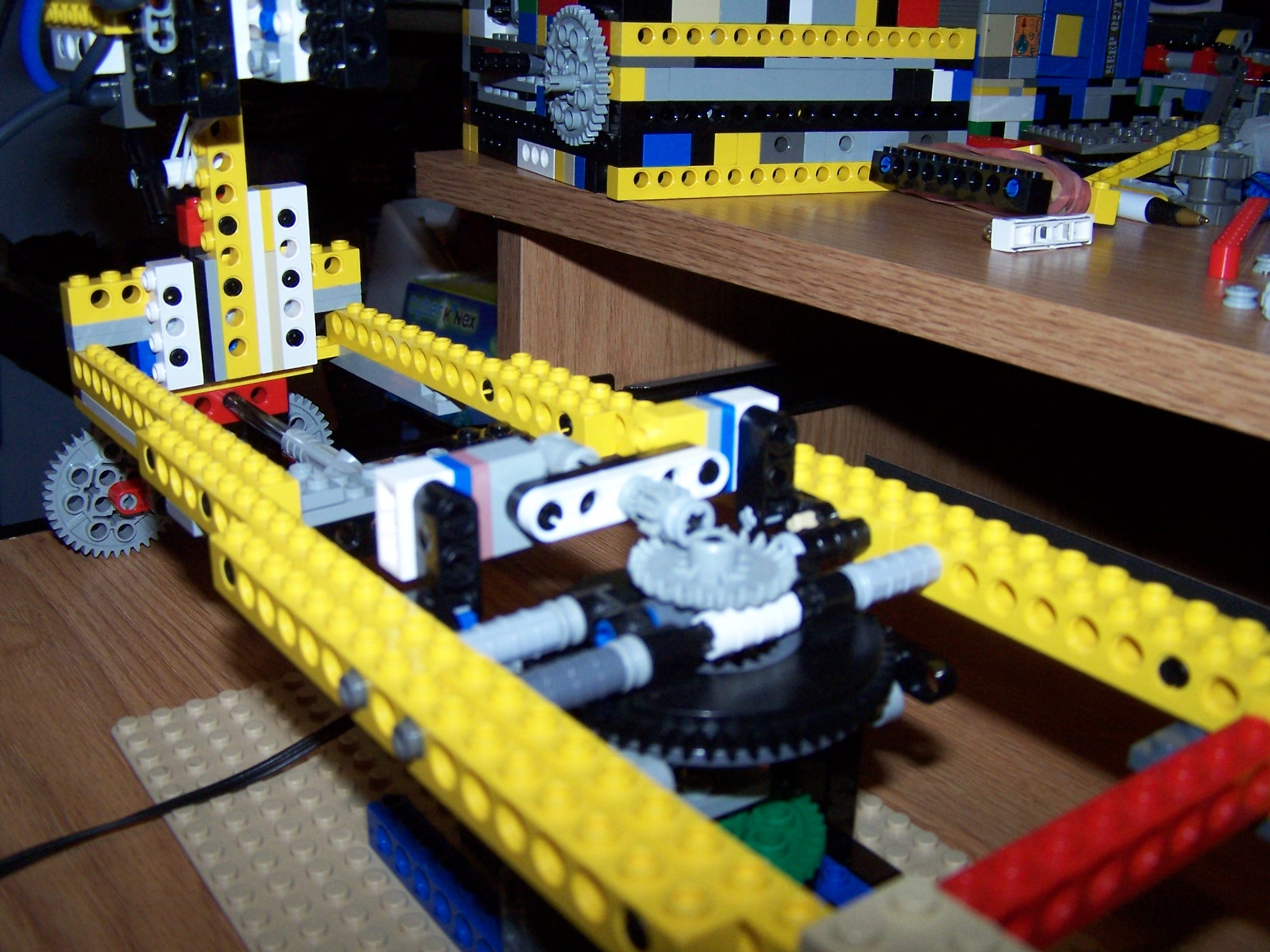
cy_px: 476
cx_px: 635
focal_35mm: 38
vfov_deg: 37.7
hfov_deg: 49.0
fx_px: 1394
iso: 140
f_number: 2.8
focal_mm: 6.3
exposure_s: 1/60
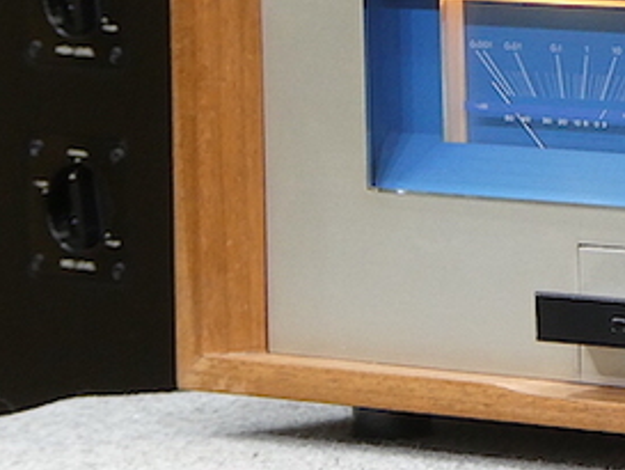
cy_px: 124
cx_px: 1051
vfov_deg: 4.3
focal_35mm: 345
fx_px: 6232
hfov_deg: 5.7
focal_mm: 17.5
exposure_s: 1/8
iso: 200
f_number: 5
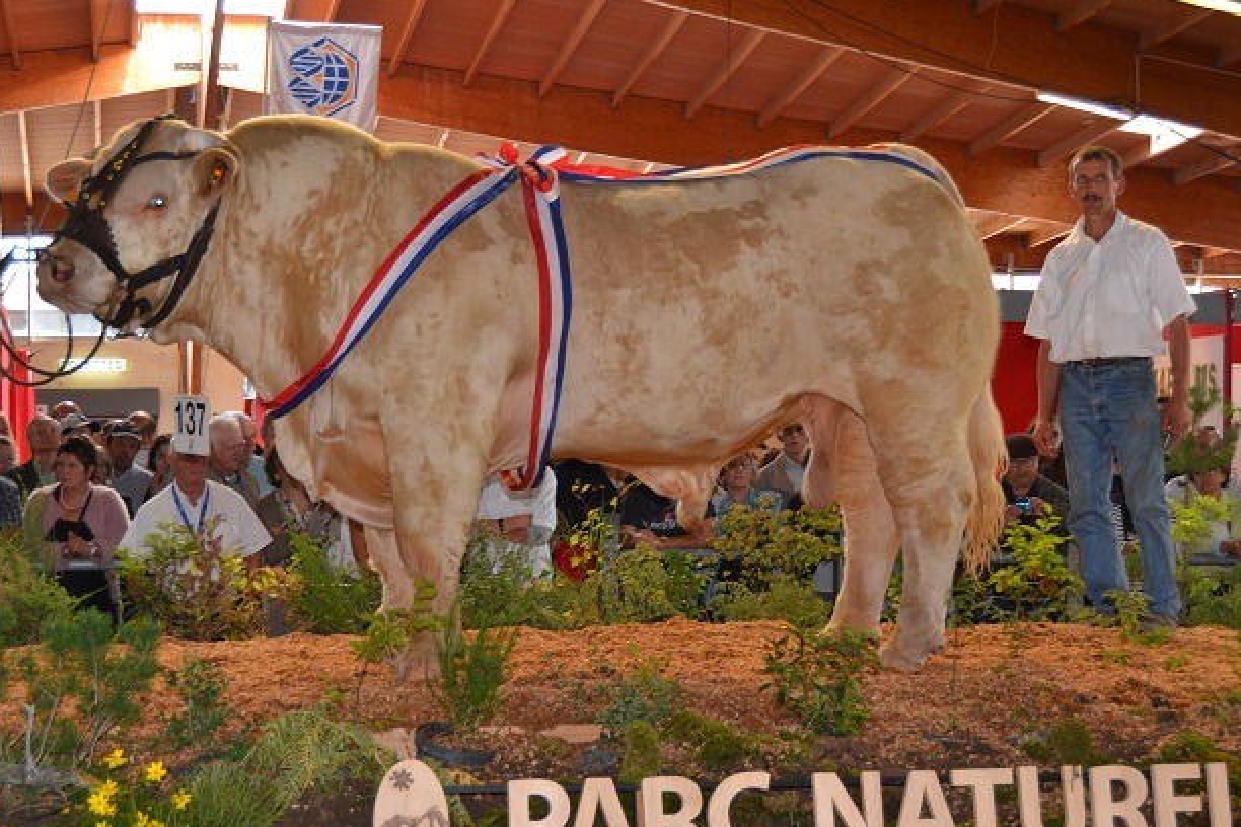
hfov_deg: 29.3
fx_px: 2366
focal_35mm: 69
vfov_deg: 19.8
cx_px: 527
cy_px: 412
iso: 400
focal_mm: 35
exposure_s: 1/60
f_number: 4.5
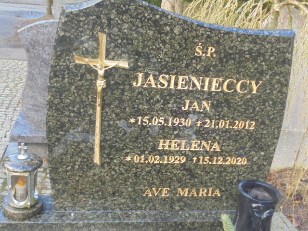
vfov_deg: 33.6
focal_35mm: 43
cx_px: 154
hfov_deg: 43.9
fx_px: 383
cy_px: 116
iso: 100
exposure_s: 1/30
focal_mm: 7.8
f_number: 4.5
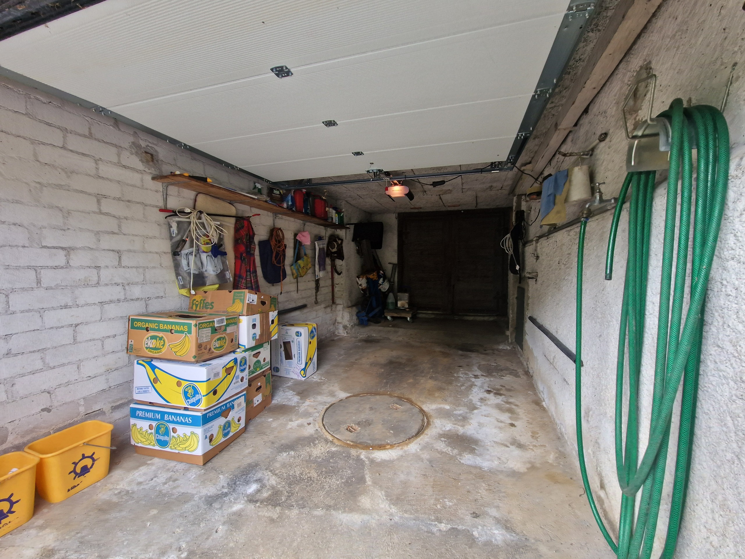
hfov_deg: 106.2
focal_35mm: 13
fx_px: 280
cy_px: 280
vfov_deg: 89.9
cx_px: 372
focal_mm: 2.2
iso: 50
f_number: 2.2
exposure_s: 1/108
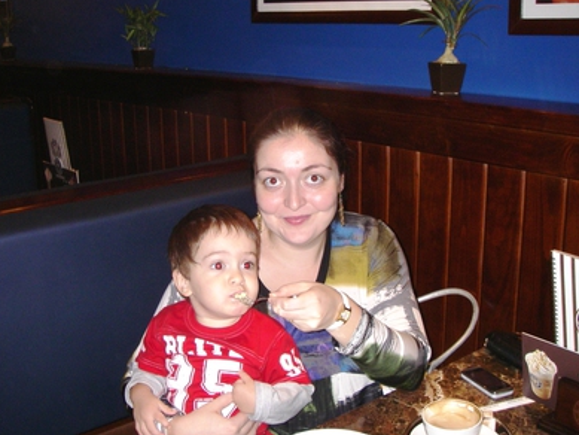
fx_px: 736
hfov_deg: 42.9
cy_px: 220
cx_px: 274
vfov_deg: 32.9
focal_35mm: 44
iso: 160
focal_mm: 6.3
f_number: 3.3
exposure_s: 1/40
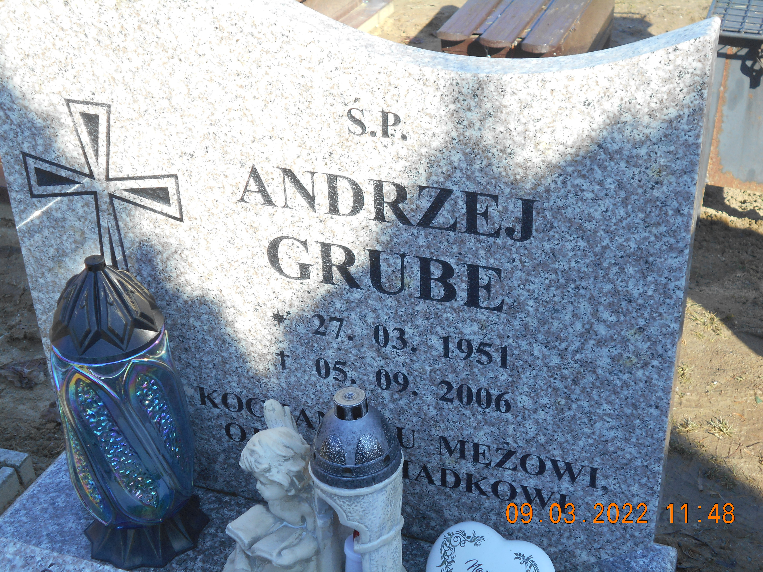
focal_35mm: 50
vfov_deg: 29.1
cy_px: 286
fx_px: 1102
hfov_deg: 38.2
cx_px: 382
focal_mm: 8.8
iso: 80
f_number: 4.5
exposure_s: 1/200
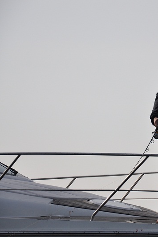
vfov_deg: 9.3
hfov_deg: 6.2
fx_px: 1462
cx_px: 182
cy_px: 115
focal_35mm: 222
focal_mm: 92
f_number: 8
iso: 400
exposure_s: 1/800
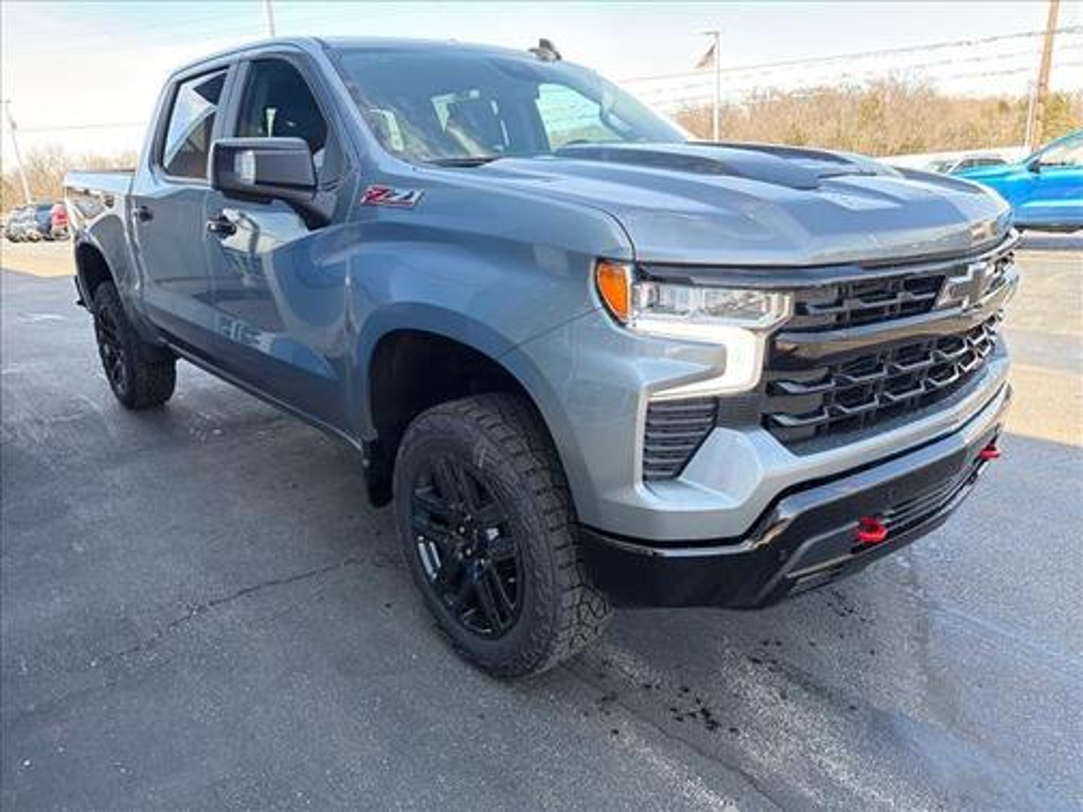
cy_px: 406
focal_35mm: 24
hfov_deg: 71.6
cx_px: 542
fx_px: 751
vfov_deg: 56.8
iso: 80
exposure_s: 1/172
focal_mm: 6.76
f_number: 1.78
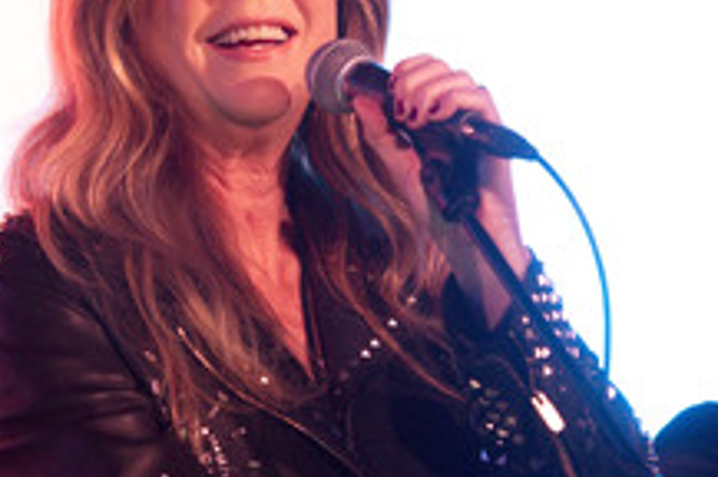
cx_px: 385
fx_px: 3226
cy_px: 212
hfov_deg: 12.7
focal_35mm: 162
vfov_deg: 8.4
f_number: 2.8
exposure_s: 1/60
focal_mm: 78
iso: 3200
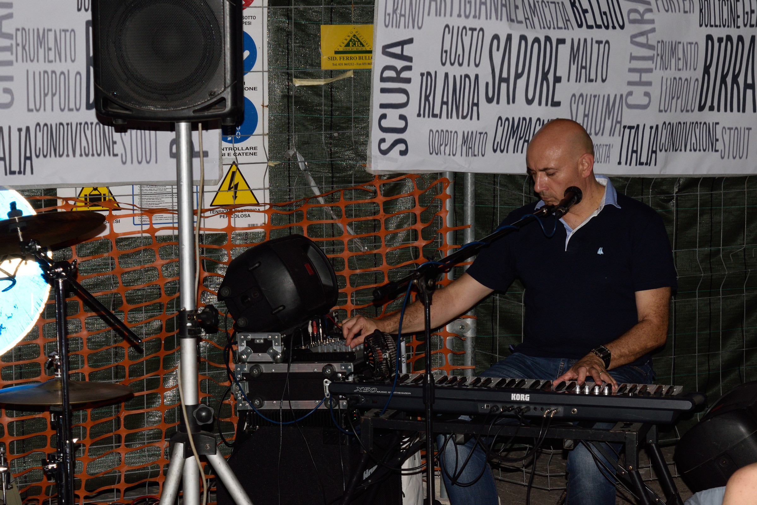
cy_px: 252
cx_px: 378
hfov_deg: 24.6
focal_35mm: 82
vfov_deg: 16.6
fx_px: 1735
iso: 800
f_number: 10
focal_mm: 55
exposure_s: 1/60
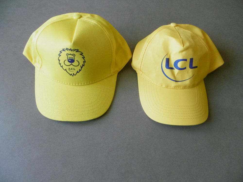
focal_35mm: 24
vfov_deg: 56.8
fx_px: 168
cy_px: 91
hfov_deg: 71.6
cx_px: 122
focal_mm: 4.3
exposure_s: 1/40
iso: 400
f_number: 3.1
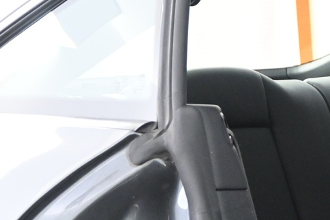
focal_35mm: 98
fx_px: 897
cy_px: 232
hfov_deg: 18.8
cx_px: 465
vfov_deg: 13.7
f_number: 3.8
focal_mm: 19.5
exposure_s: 1/30
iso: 3200
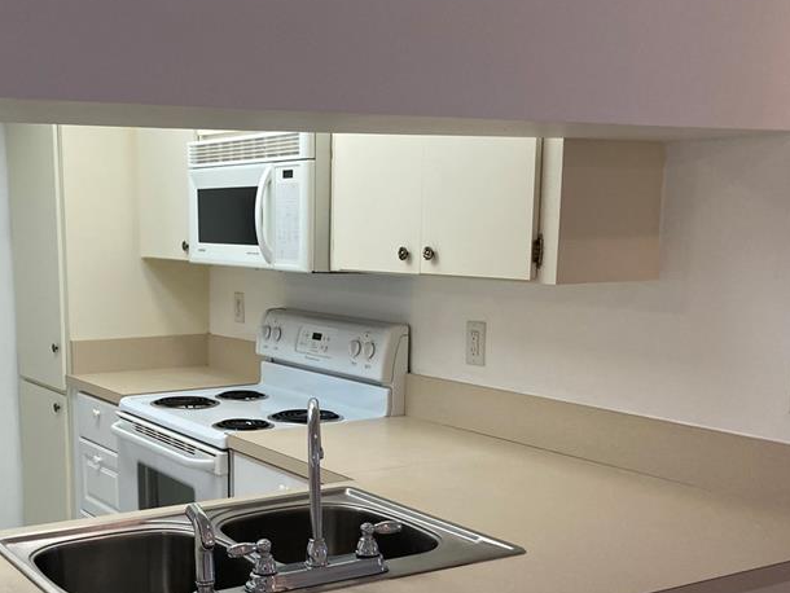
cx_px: 224
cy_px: 436
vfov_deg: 30.4
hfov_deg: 39.6
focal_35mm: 47
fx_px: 1073
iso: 64
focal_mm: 3.99
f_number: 1.8
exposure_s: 1/120
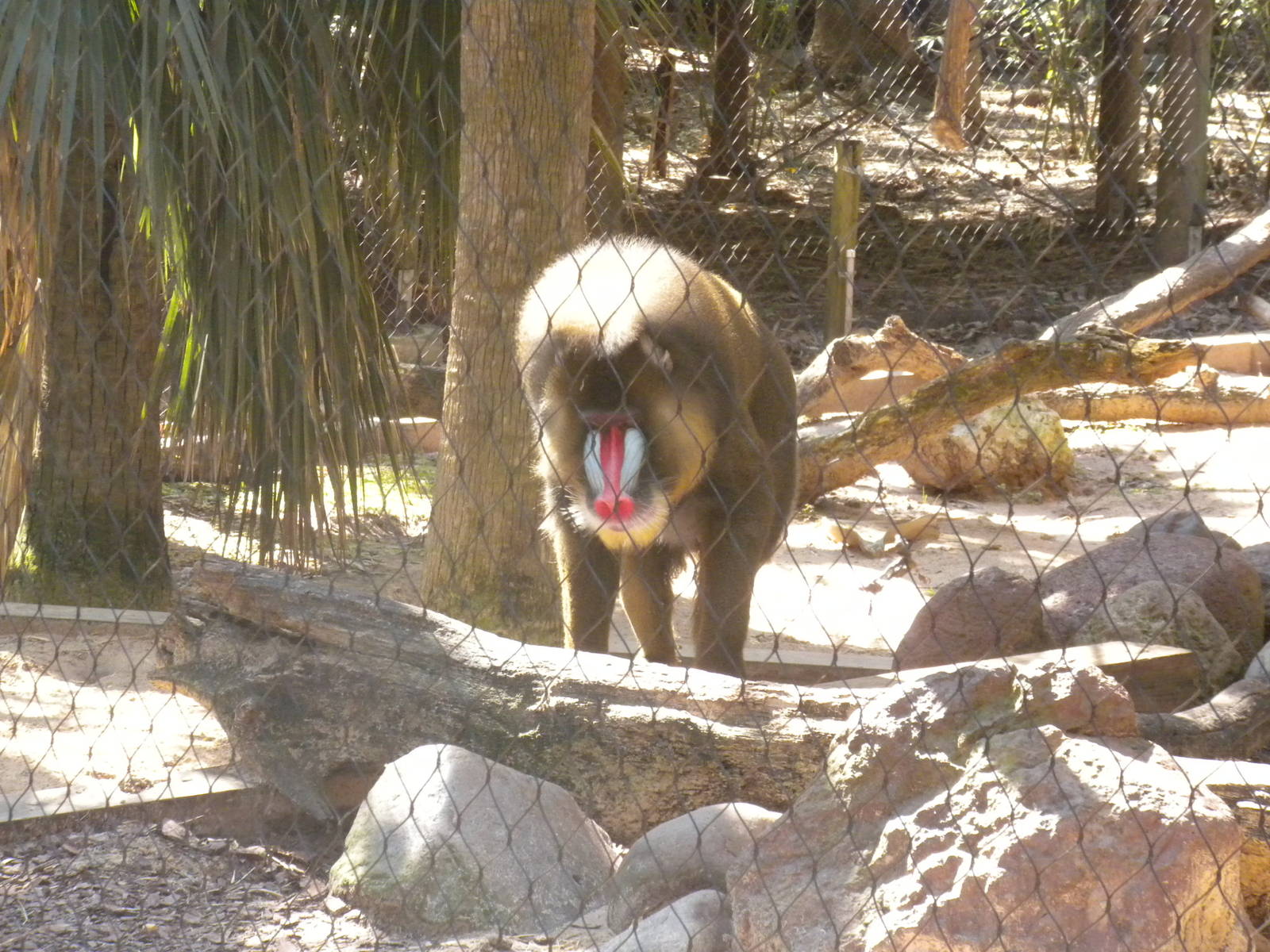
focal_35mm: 119
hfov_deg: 16.6
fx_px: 4366
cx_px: 635
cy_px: 476
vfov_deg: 12.5
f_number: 5.1
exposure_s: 1/170
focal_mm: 21
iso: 400
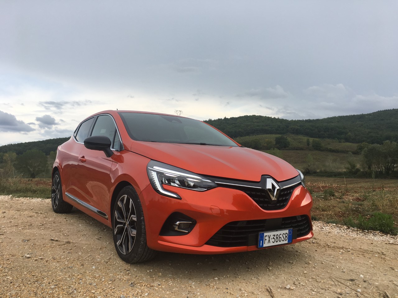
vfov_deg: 48.2
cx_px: 199
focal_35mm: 29
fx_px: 333
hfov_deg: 61.7
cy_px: 149
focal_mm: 4.15
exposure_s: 1/578
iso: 25
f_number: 2.2
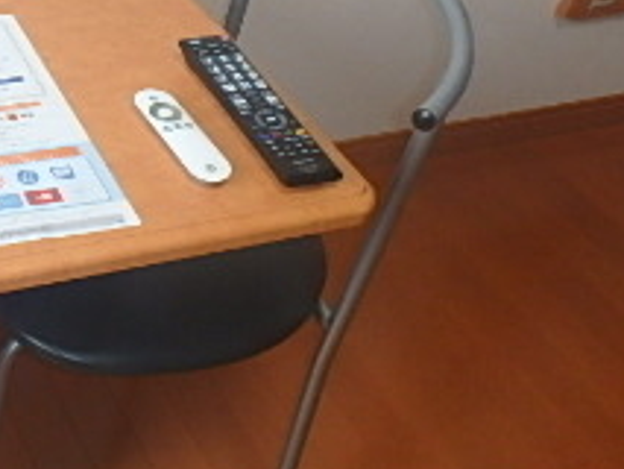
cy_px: 111
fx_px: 1136
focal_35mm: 63
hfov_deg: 26.1
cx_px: -193
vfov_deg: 23.1
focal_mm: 3.7
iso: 200
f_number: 3.5
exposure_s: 1/30
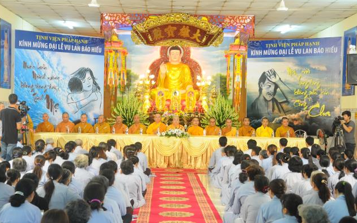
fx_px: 603
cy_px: 119
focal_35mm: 62
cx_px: 176
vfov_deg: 21.0
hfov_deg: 33.0
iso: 800
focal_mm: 40
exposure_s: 1/20
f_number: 4
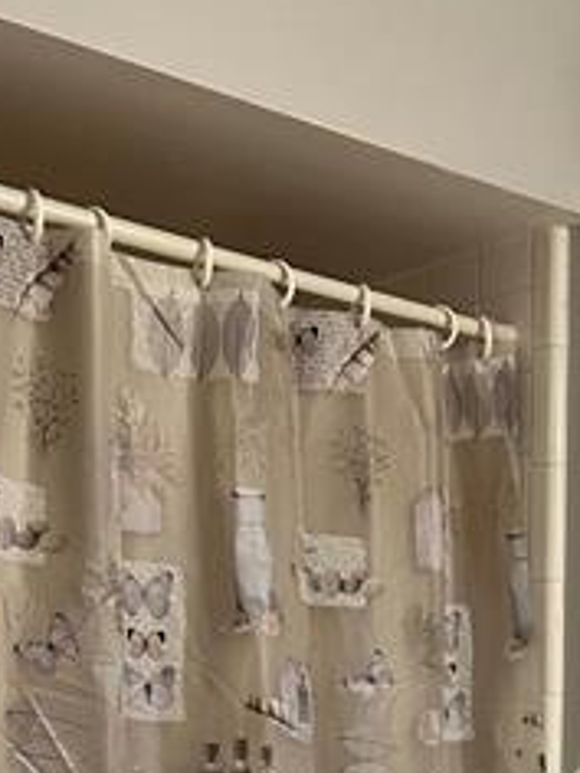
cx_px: 580
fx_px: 1743
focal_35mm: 78
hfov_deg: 18.4
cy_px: 1160
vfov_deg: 21.1
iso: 200
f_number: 1.78
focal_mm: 6.86
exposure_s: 1/60
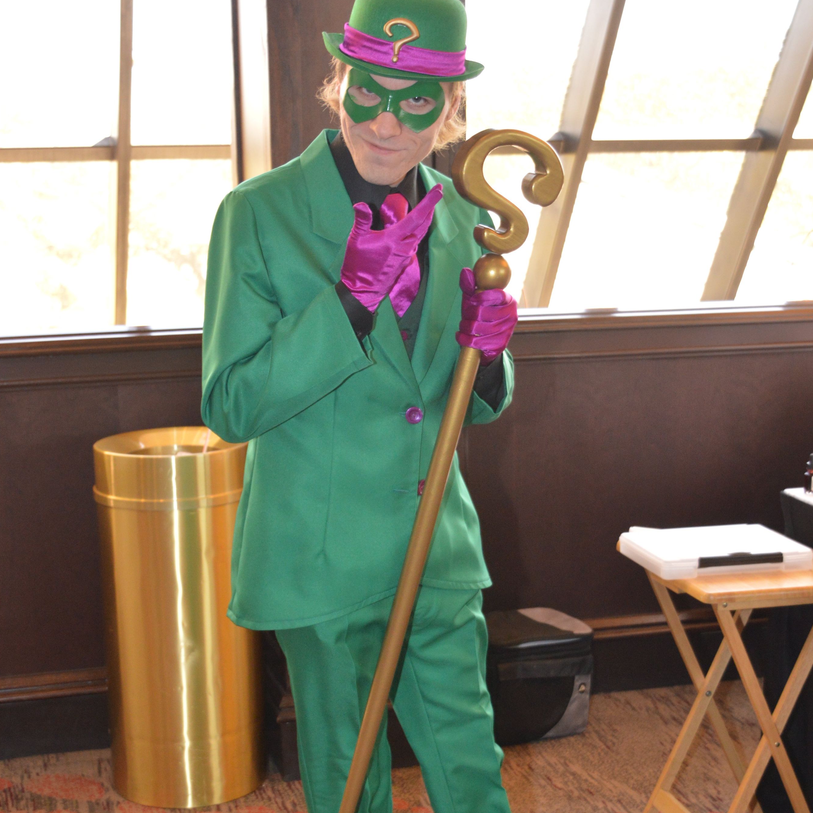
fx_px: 1399
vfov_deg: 32.2
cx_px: 411
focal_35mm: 53
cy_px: 527
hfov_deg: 32.4
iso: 800
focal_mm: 27
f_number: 3.8
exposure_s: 1/60
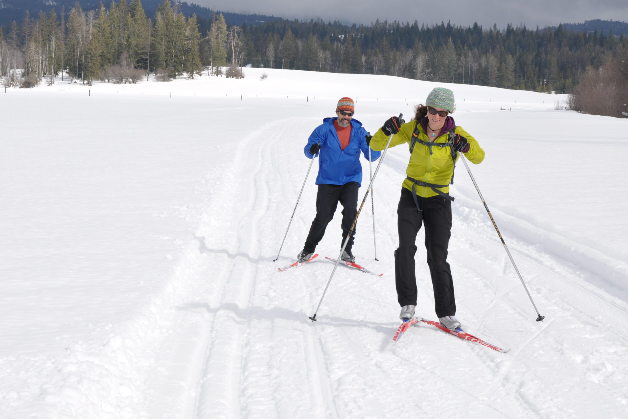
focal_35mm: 88
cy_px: 183
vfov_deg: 15.5
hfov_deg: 23.1
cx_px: 273
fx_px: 1535
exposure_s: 1/500
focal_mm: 50
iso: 200
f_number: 11
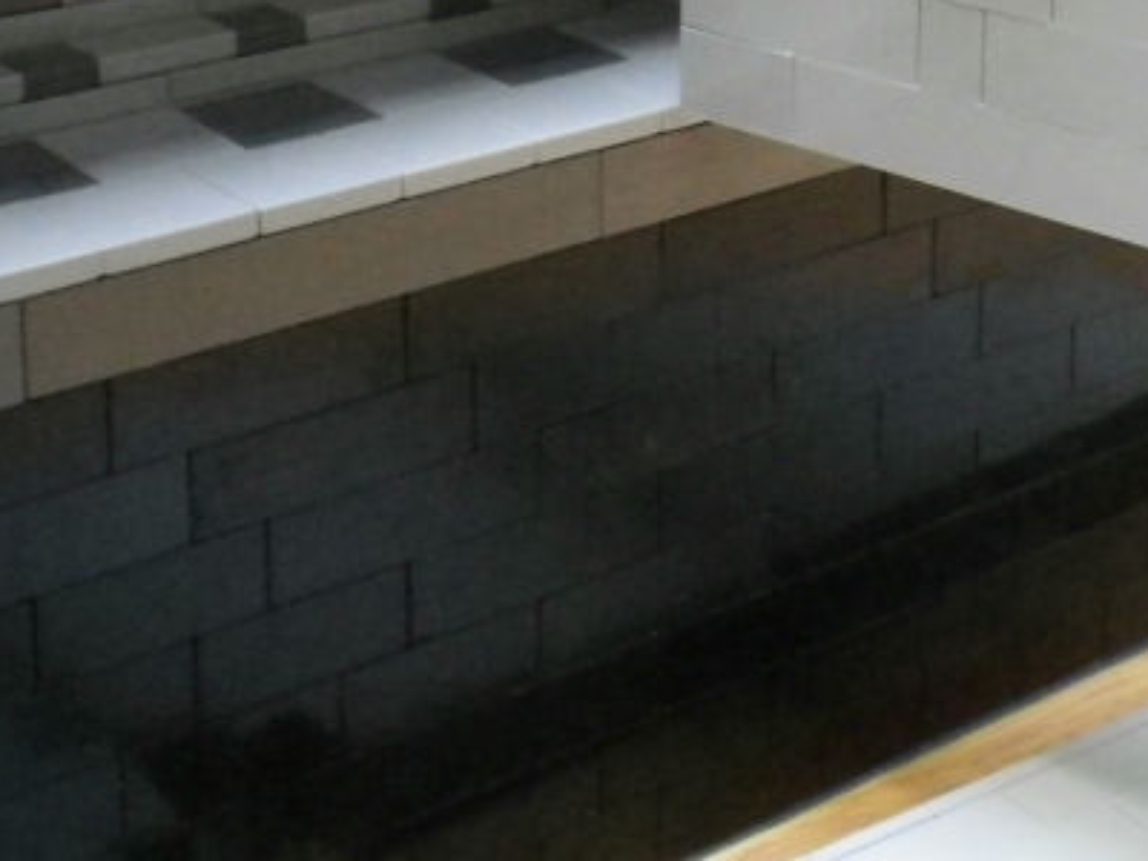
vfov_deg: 16.7
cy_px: -235
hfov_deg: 22.8
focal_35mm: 84
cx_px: 979
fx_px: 2786
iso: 800
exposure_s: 1/25
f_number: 3.5
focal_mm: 5.05
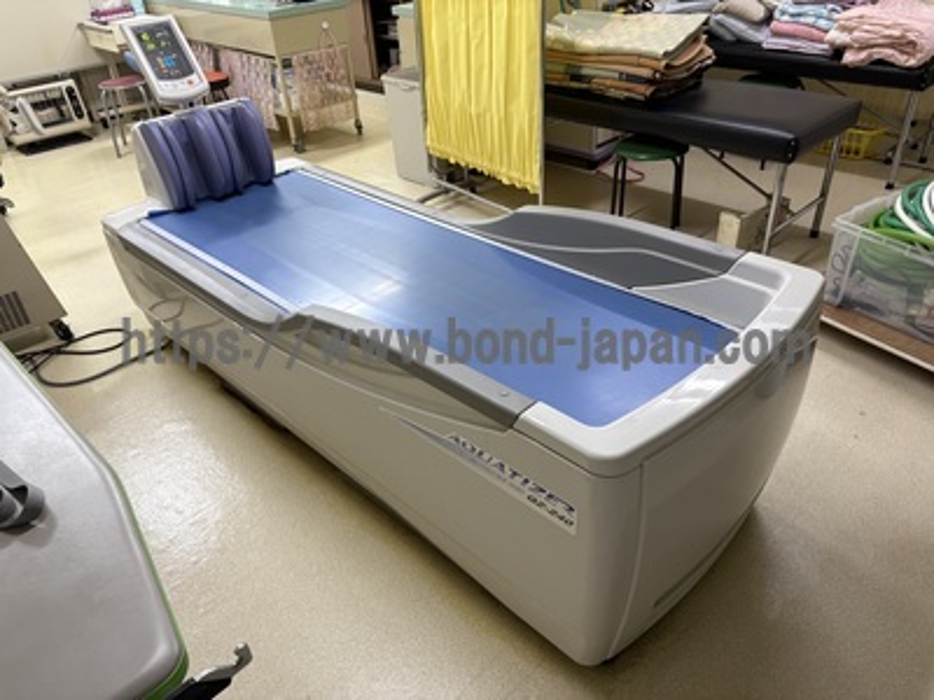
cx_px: 467
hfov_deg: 67.3
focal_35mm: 26
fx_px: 702
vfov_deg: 53.1
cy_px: 350
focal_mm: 5.96
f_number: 1.6
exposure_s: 1/60
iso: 125
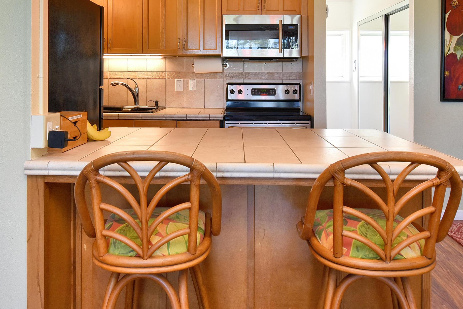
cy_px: 77
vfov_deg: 44.8
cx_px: 231
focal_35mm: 28
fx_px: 360
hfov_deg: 65.5
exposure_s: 1/20
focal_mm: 17
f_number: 16
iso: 3200
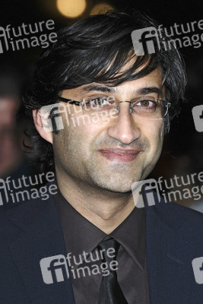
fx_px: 1711
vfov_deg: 10.2
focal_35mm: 202
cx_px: 102
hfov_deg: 6.8
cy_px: 152
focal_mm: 135
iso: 640
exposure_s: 1/250
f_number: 4.5
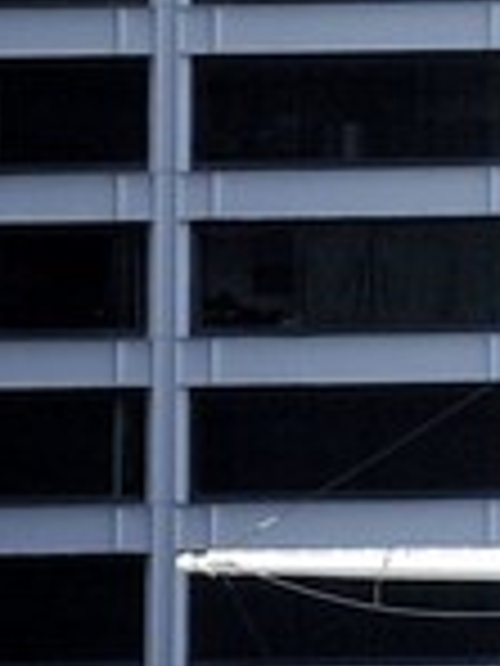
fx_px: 35090
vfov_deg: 1.1
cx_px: 2842
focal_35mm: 1822
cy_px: -430
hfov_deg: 0.8
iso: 200
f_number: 10
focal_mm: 175
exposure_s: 1/250
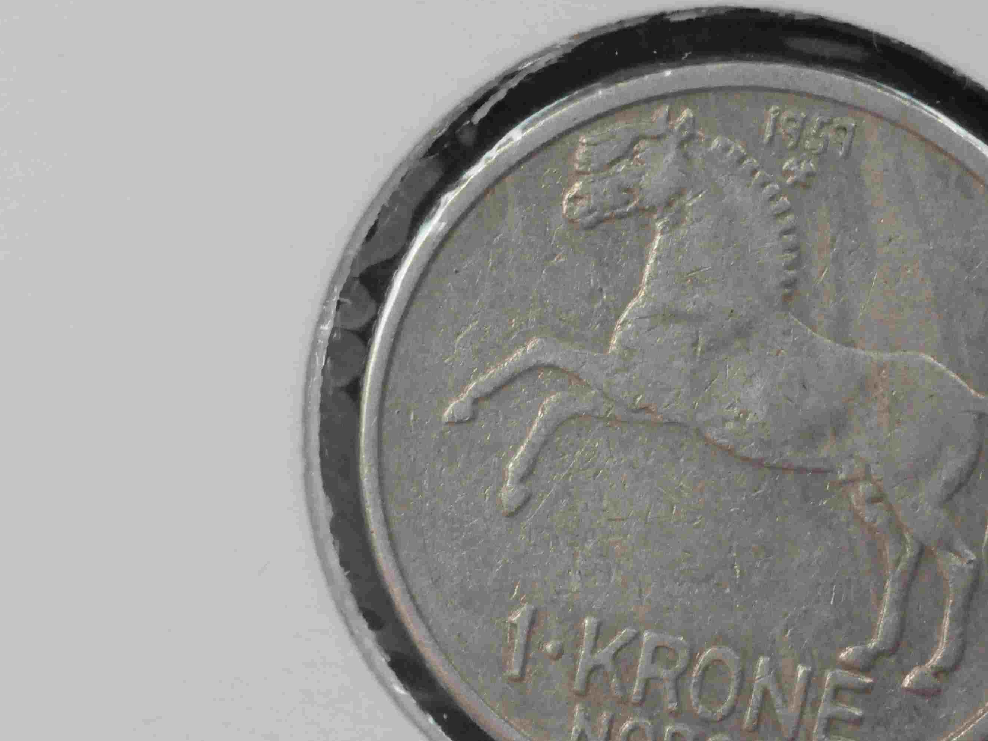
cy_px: 391
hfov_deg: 12.1
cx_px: 526
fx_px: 4653
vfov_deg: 9.1
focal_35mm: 163
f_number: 18
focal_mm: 70
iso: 3200
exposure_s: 1/60
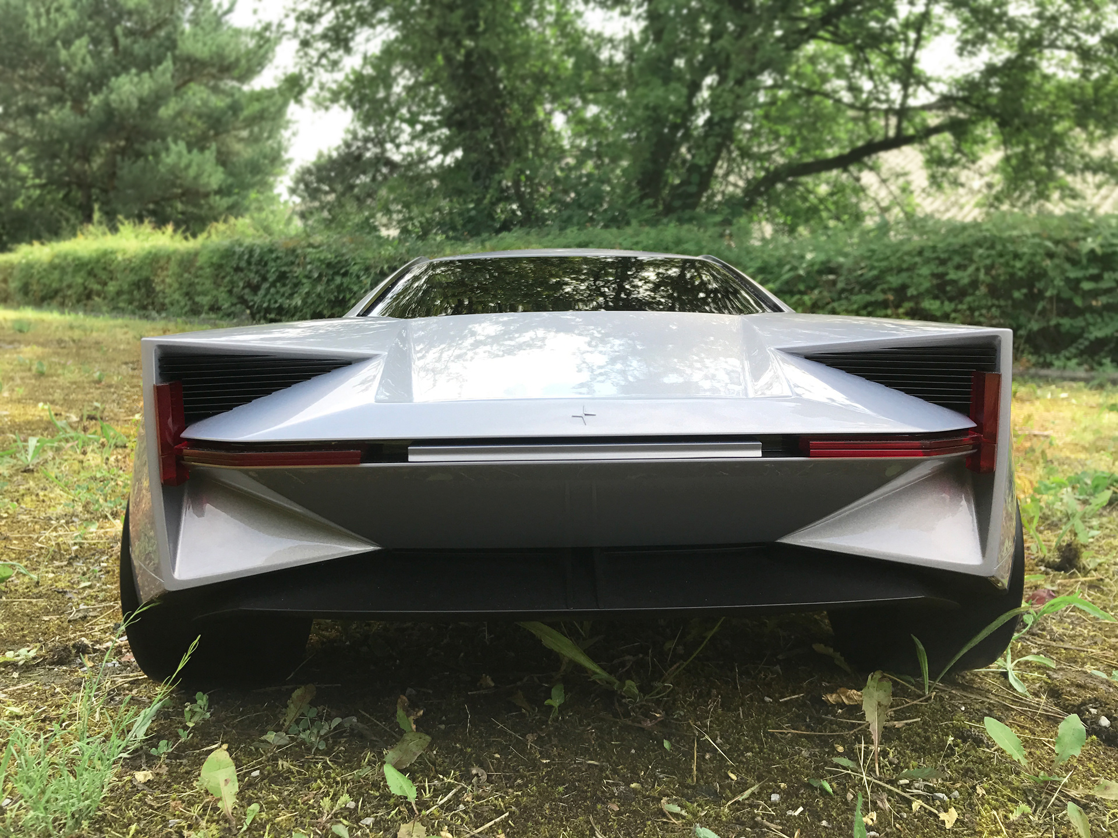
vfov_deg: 49.7
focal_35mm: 28
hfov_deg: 63.4
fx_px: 904
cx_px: 559
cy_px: 419
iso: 20
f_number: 1.8
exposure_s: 1/606
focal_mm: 3.99
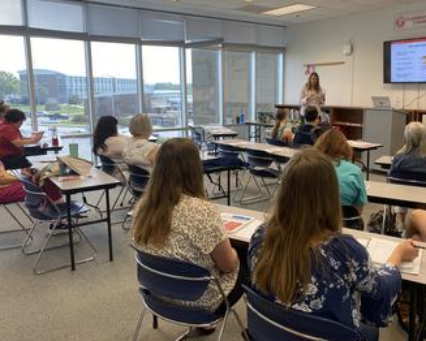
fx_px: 391
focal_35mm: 31
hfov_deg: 56.9
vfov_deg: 47.1
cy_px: 152
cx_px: 246
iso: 80
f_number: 1.8
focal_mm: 4.25
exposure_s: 1/120
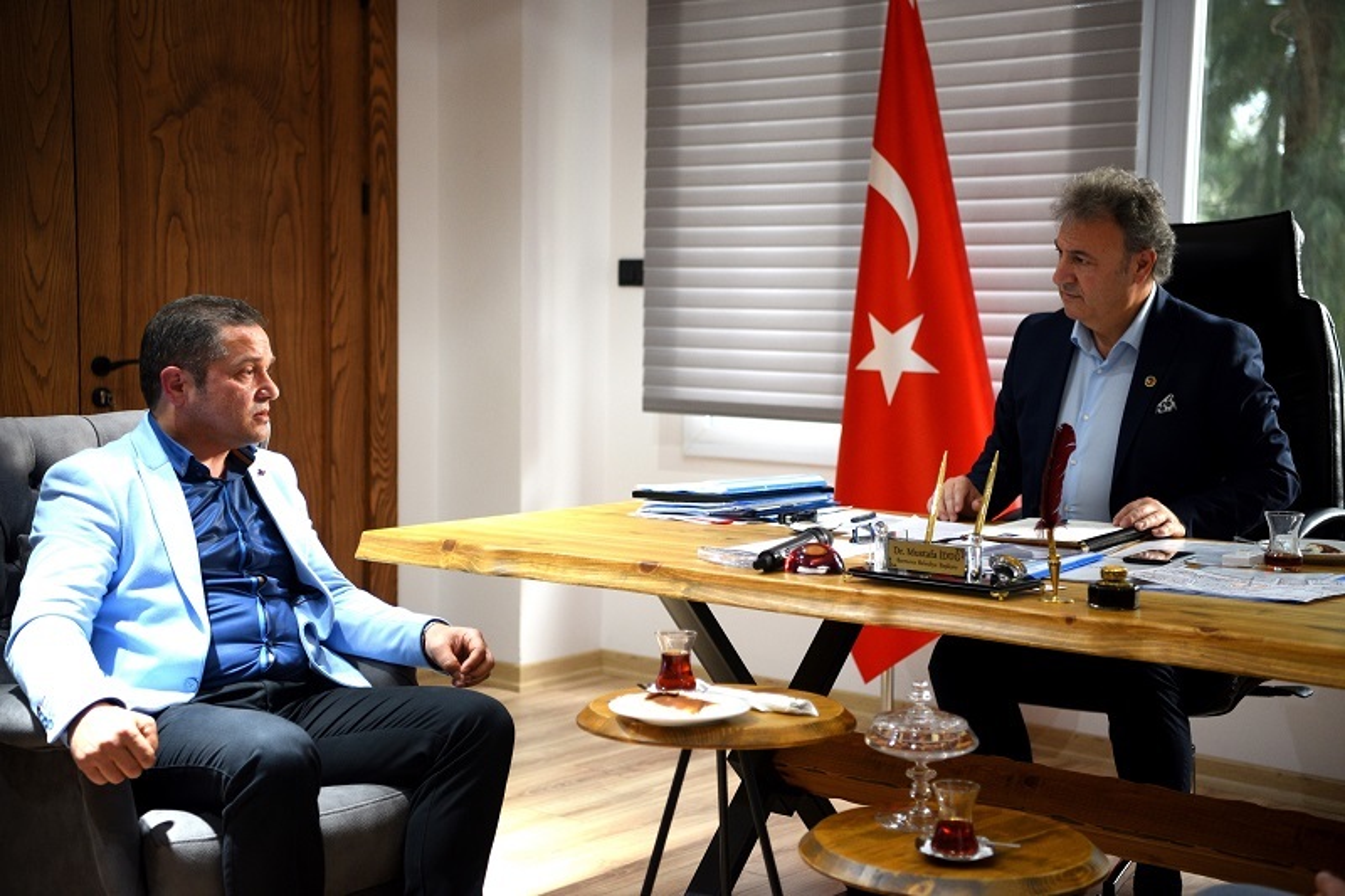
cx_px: 672
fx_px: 1942
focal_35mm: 52
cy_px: 448
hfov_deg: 38.2
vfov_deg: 26.0
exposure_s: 1/160
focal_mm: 52
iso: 800
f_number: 2.8
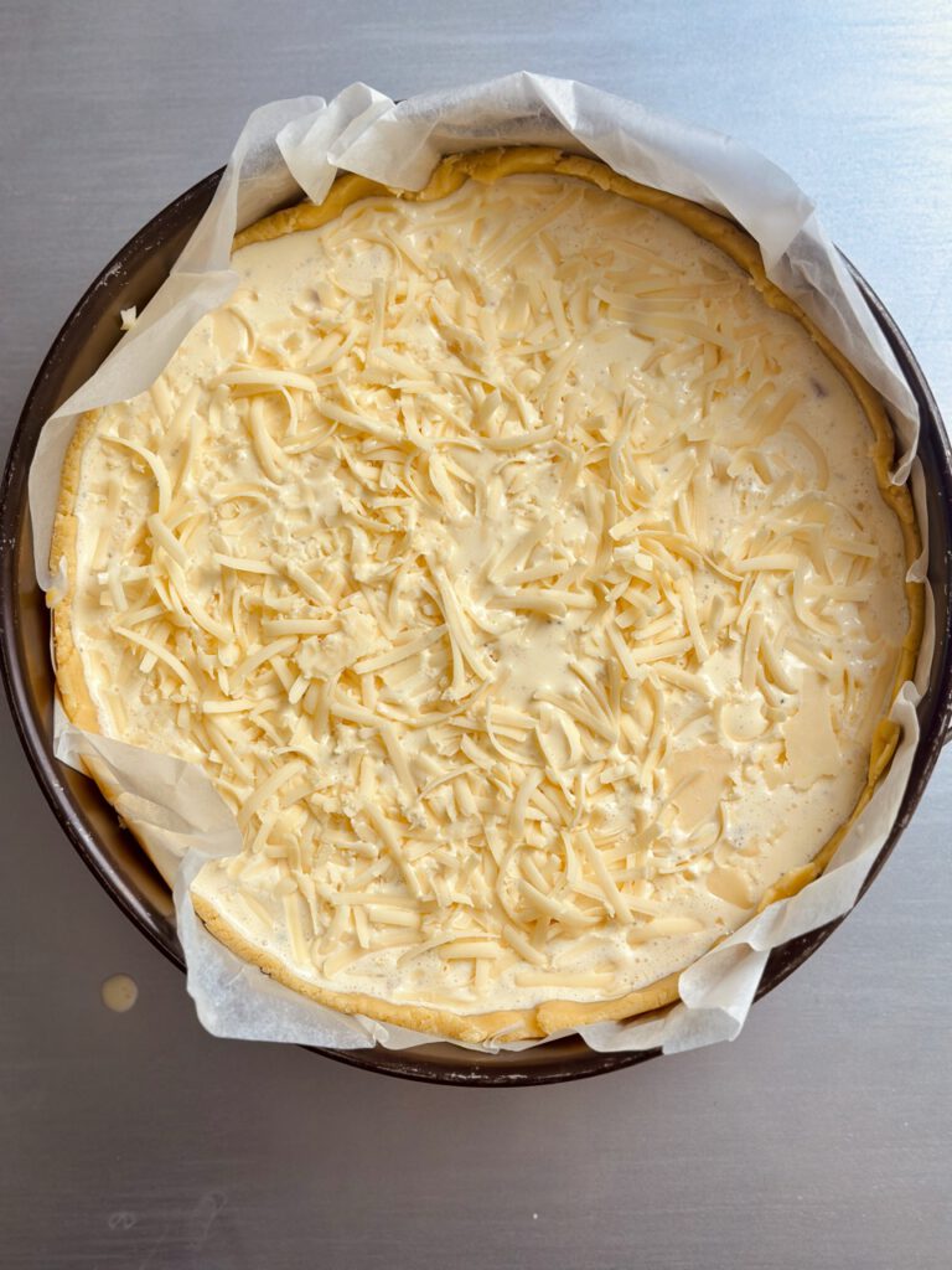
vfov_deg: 39.7
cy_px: 635
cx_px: 476
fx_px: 1760
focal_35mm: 48
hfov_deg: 30.3
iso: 80
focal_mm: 6.86
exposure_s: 1/268
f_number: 1.78
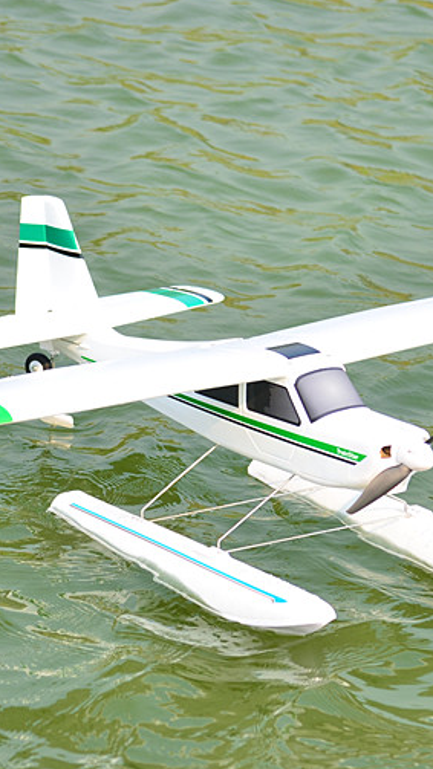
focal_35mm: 187
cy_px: 397
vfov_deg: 11.5
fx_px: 3813
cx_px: 289
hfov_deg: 6.5
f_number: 5
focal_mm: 75
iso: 125
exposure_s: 1/320
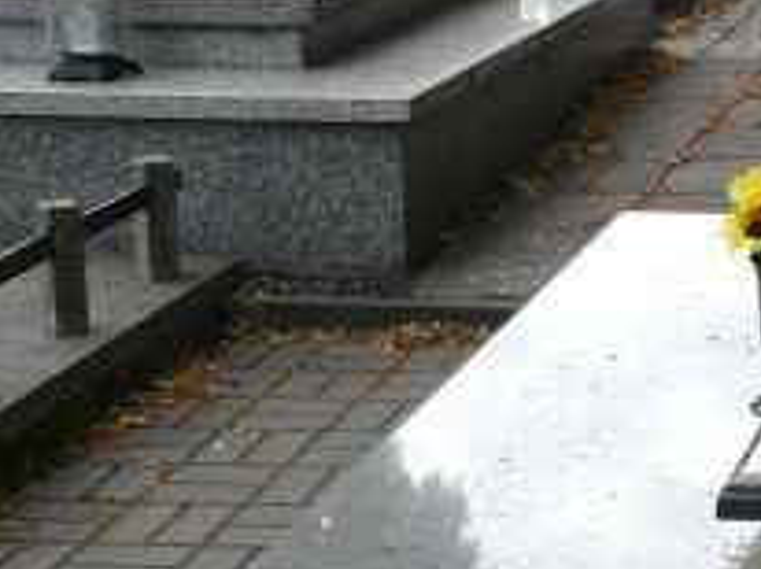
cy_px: 251
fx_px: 2393
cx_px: 1178
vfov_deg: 13.6
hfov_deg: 16.3
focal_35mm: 109
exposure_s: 1/160
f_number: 4
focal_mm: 7.4
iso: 100
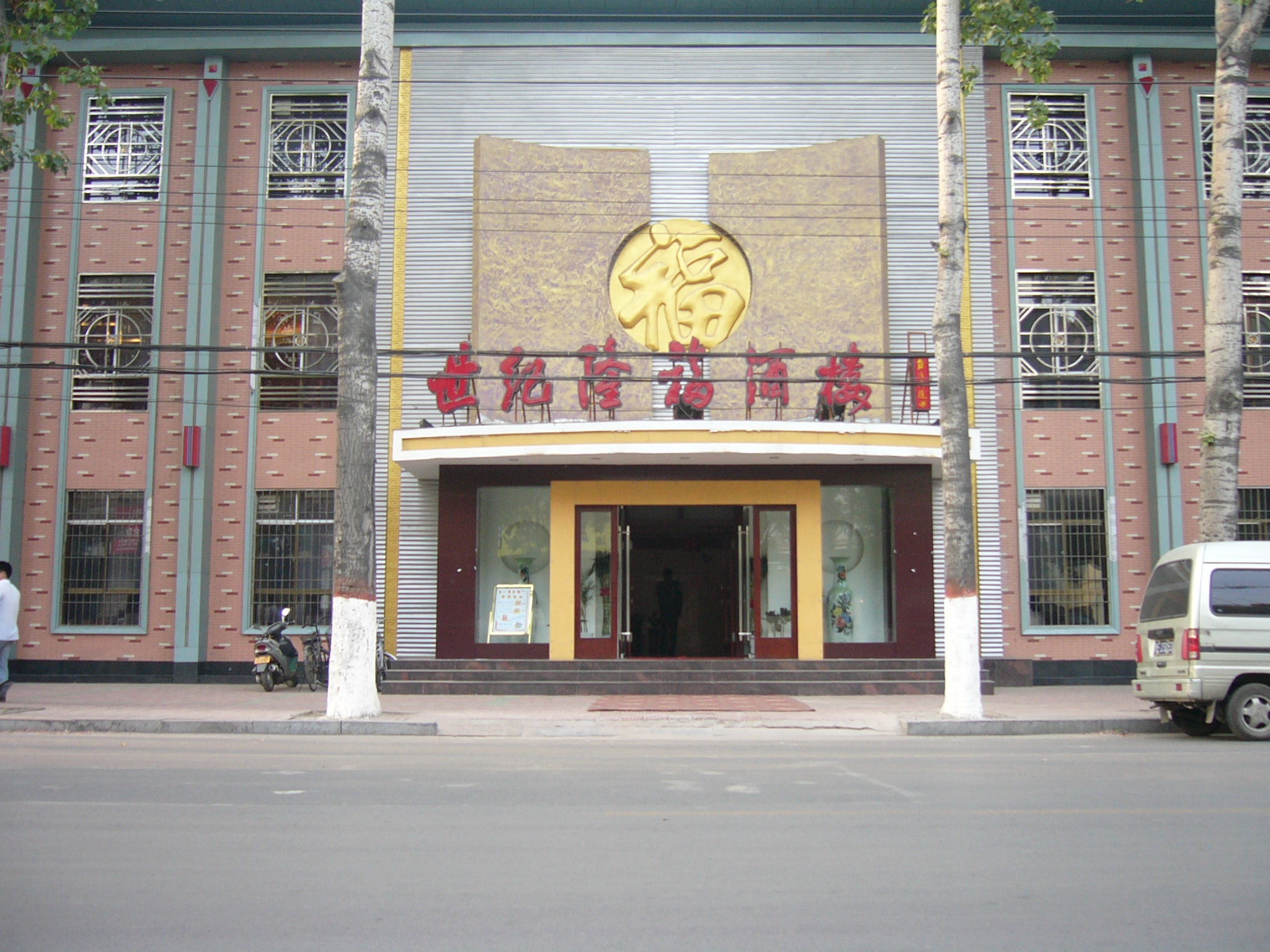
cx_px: 635
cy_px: 476
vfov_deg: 40.7
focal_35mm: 35
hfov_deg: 52.6
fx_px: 1284
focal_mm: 5.8
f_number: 2.8
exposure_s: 1/60
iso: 100
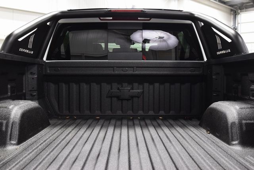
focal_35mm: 36
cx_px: 127
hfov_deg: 53.1
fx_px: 254
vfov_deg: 36.9
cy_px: 85
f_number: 6.3
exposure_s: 1/15
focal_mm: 24
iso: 1250
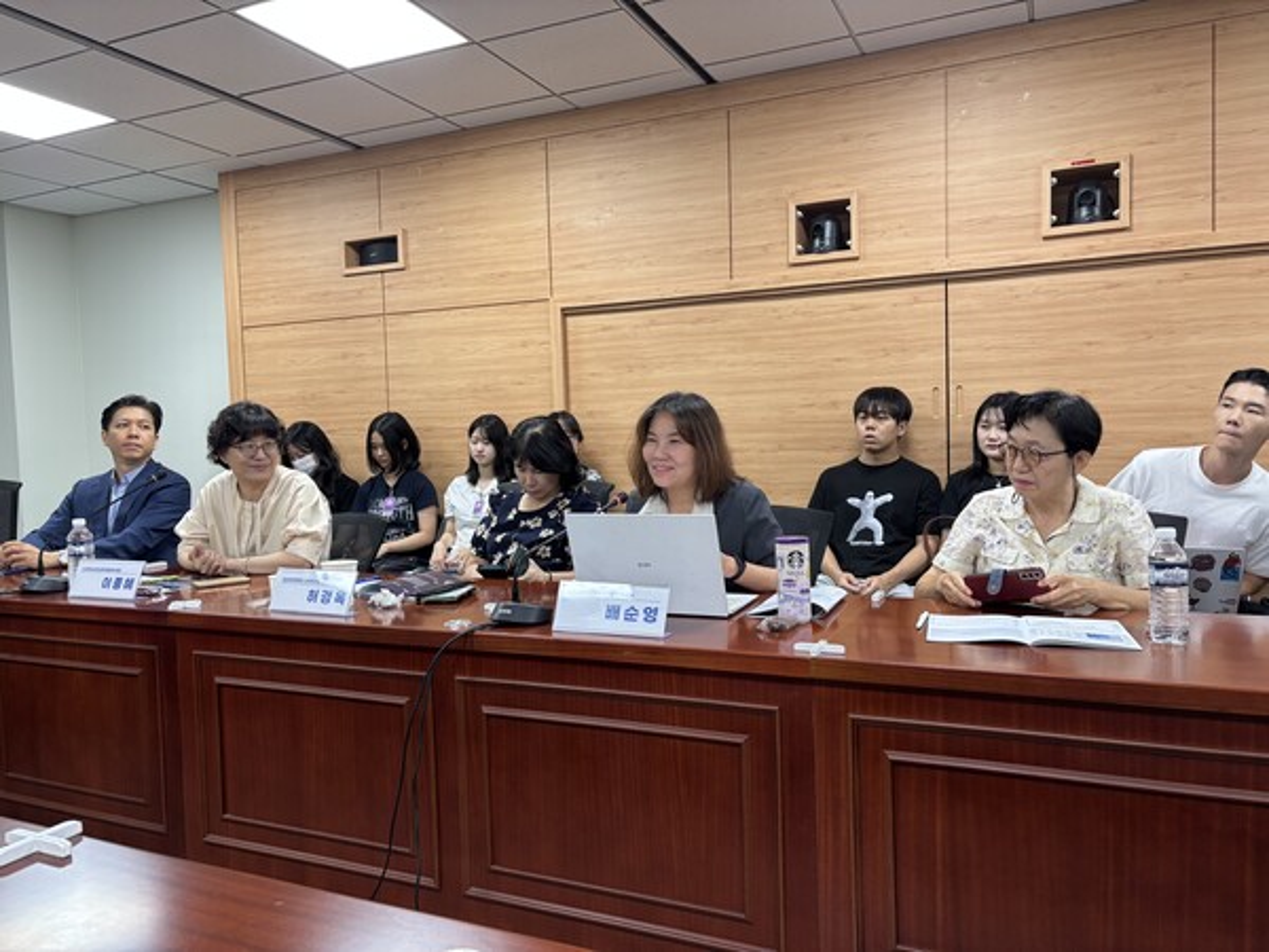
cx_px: 634
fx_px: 953
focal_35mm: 26
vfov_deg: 53.1
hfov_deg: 67.3
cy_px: 476
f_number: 1.6
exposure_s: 1/95
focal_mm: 5.96
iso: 125
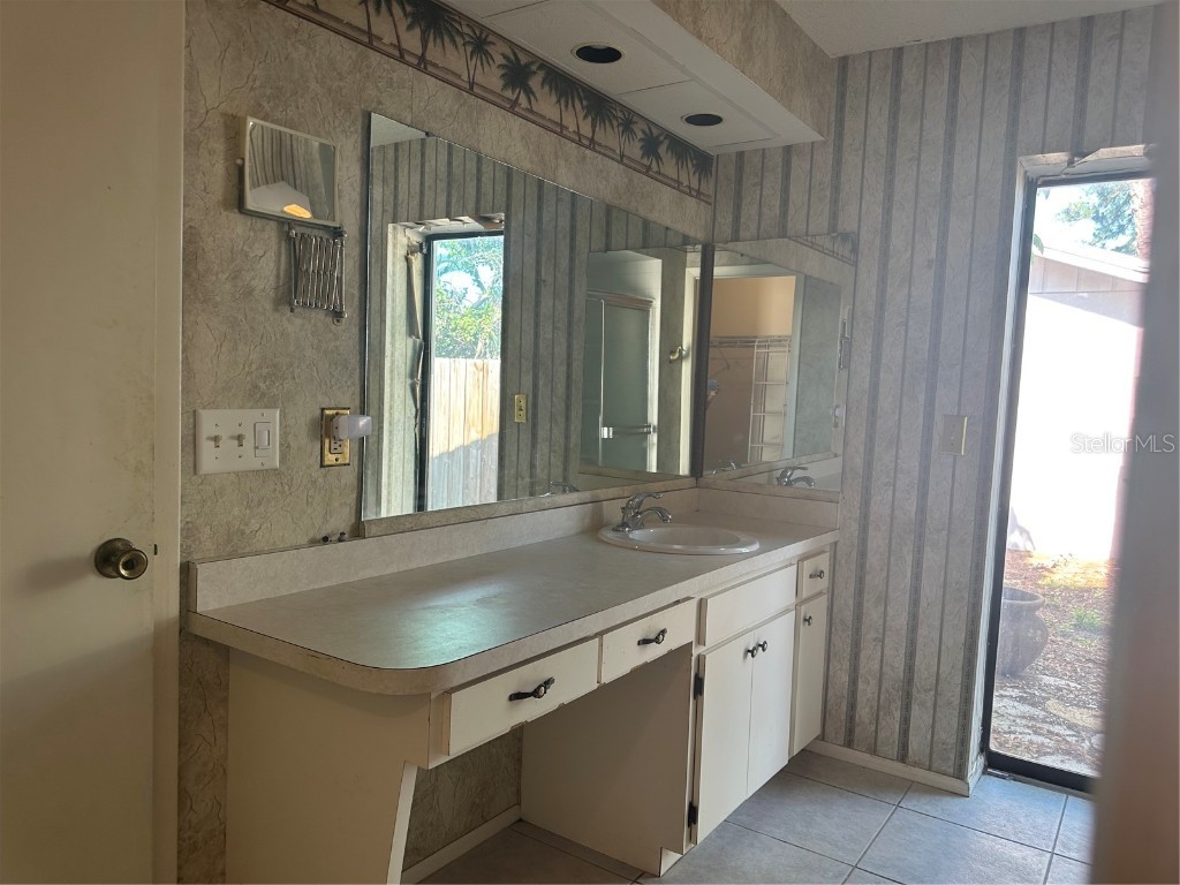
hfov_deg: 71.6
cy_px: 442
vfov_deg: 56.8
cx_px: 590
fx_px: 818
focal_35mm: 24
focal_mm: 6.86
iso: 125
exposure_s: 1/131
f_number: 1.78
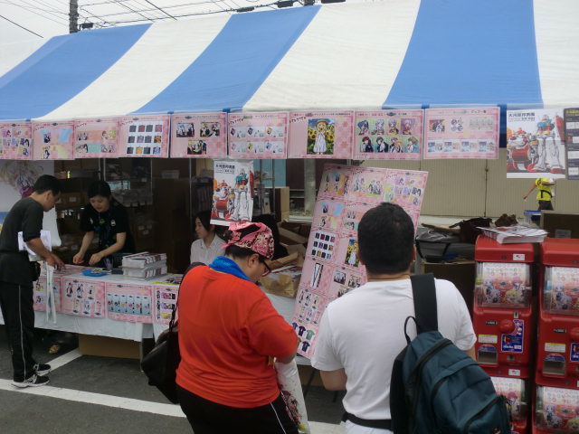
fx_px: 585
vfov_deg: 40.7
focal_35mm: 35
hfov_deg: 52.6
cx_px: 290
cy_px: 217
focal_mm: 6.3
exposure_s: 1/400
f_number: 3.1
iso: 64
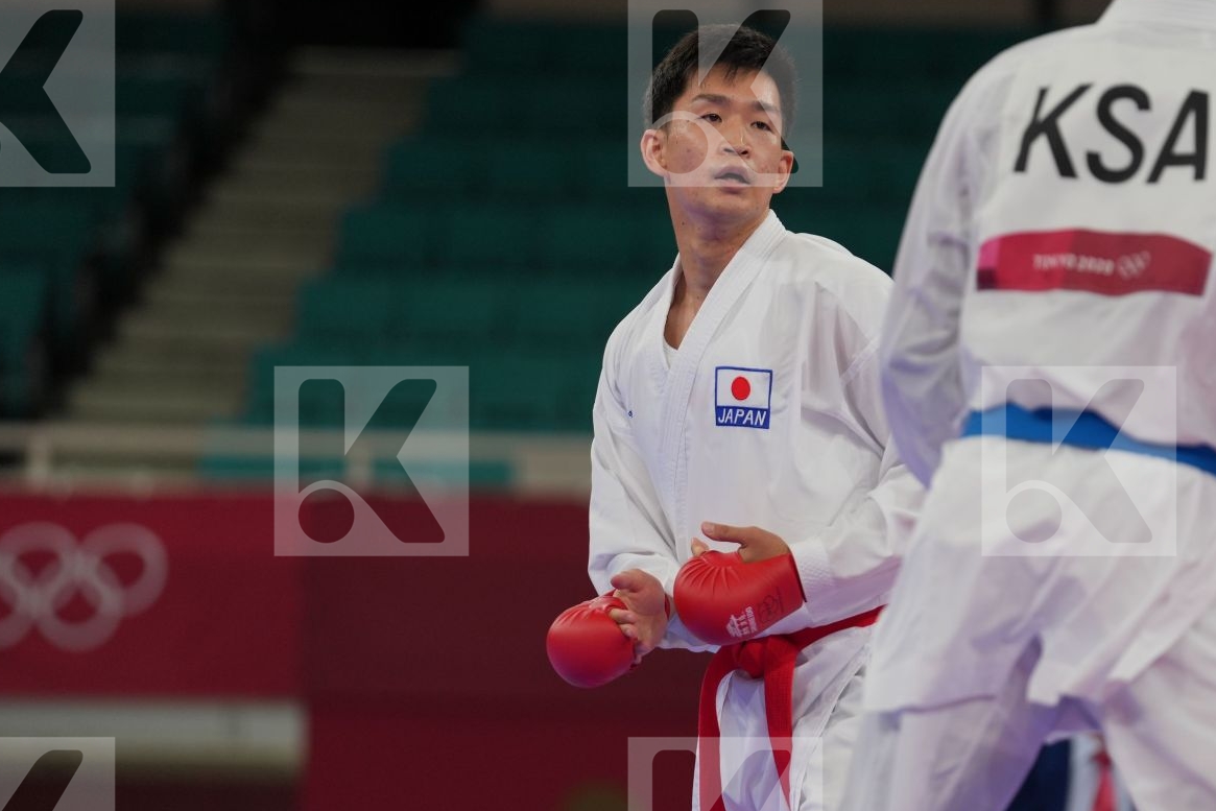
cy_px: 461
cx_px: 725
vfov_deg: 4.7
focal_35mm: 295
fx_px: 9965
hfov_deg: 7.0
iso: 400
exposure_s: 1/1000
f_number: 2.8
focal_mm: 191
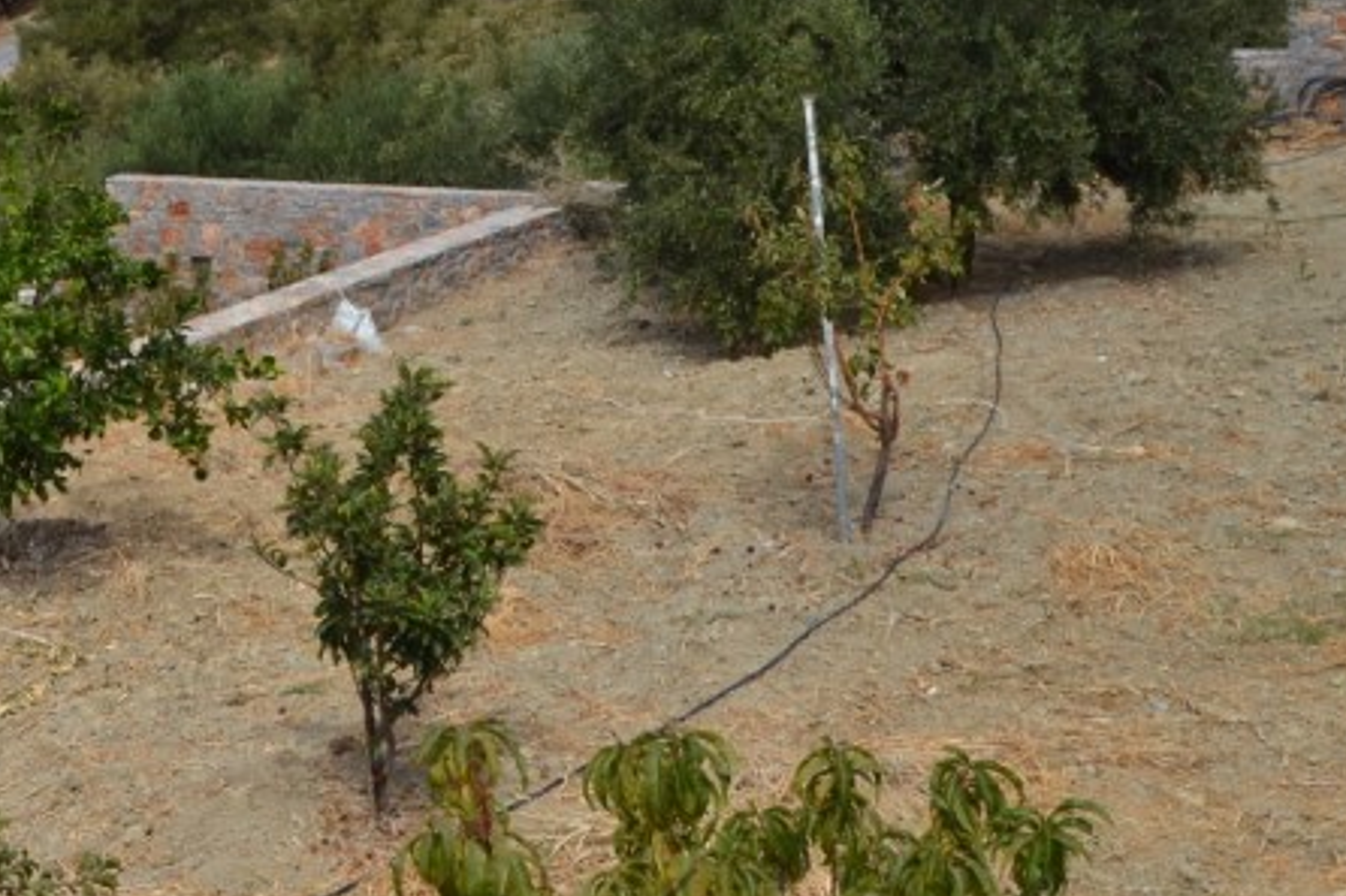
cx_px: 178
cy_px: -44
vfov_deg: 21.0
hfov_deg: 31.1
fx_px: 2317
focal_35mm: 62
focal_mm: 18
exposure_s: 1/200
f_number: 9
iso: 100
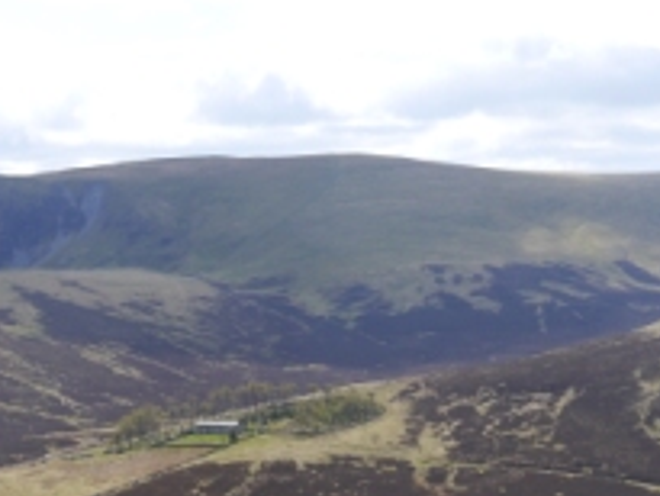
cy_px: 403
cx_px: 3
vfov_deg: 10.6
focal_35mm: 139
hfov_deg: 14.0
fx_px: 2652
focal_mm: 33
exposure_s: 1/250
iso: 160
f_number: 8
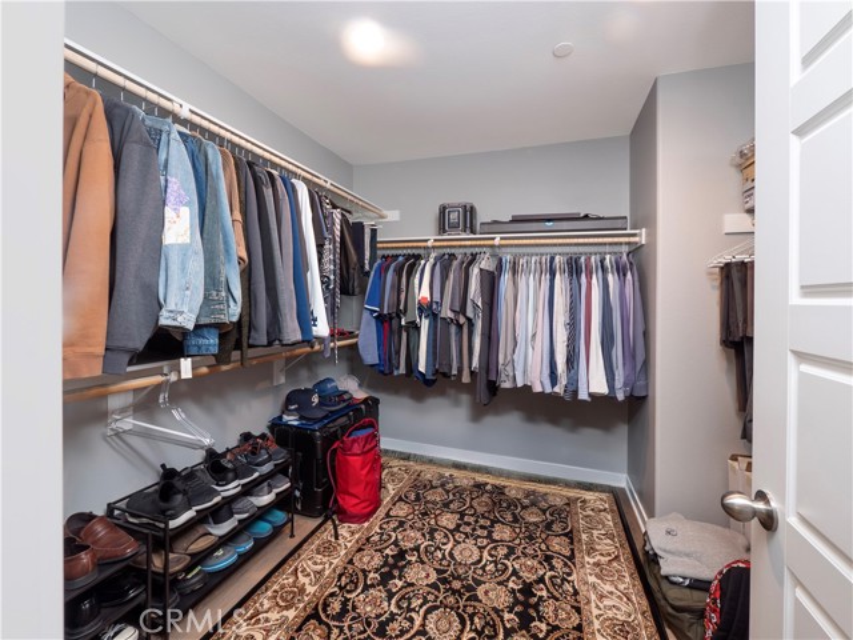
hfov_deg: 98.2
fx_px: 370
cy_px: 320
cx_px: 426
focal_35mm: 15
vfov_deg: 81.7
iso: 200
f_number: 8
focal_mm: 7
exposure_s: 1/8
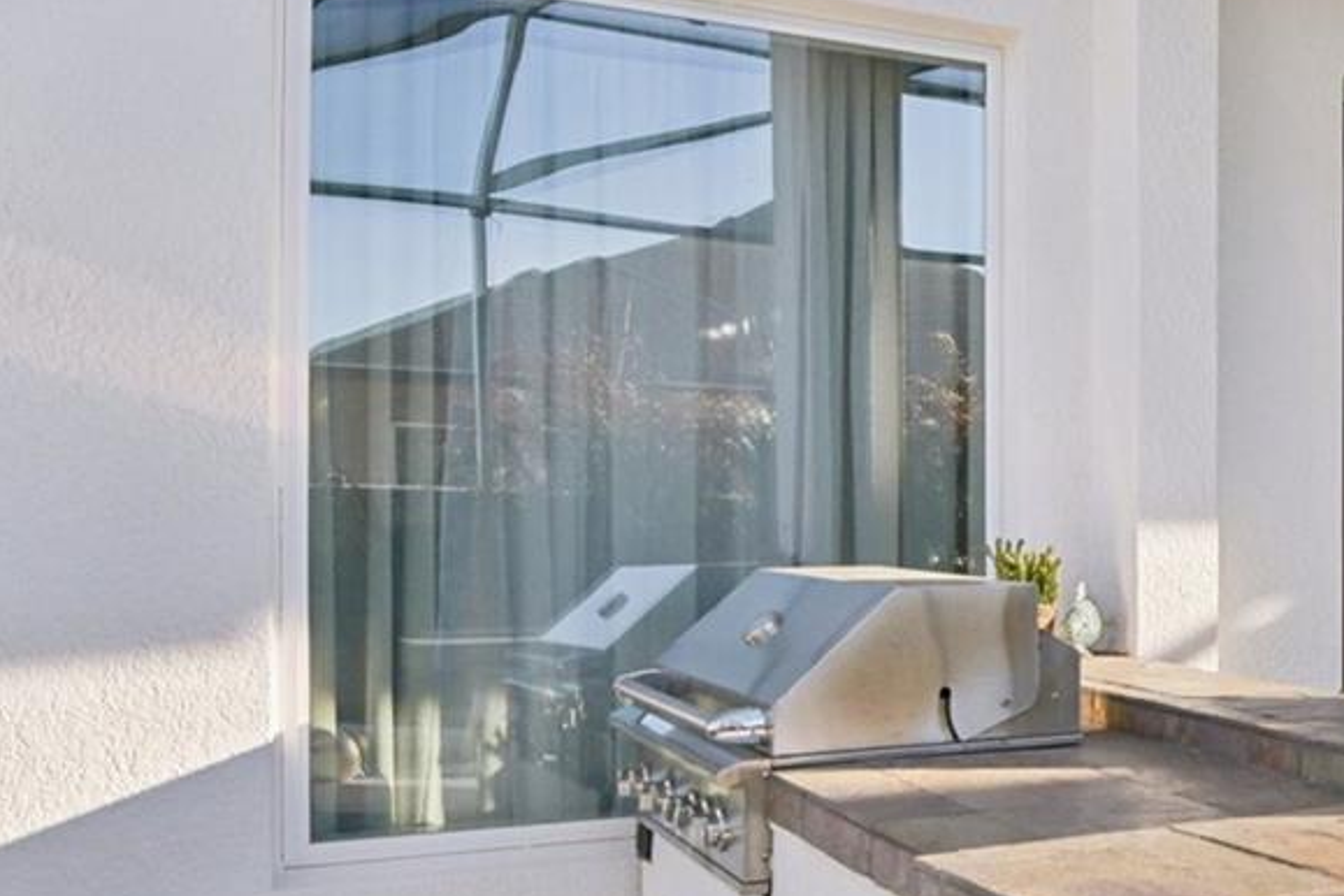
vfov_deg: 28.6
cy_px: 532
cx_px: 1293
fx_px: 1755
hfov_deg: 38.1
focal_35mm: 47
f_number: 8
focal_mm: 17
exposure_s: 1/500
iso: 400
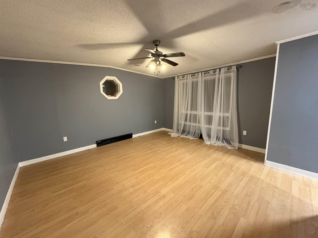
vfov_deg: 85.7
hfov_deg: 102.1
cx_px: 159
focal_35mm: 14
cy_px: 119
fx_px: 129
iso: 800
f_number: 2.2
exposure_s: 1/60
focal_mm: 2.22
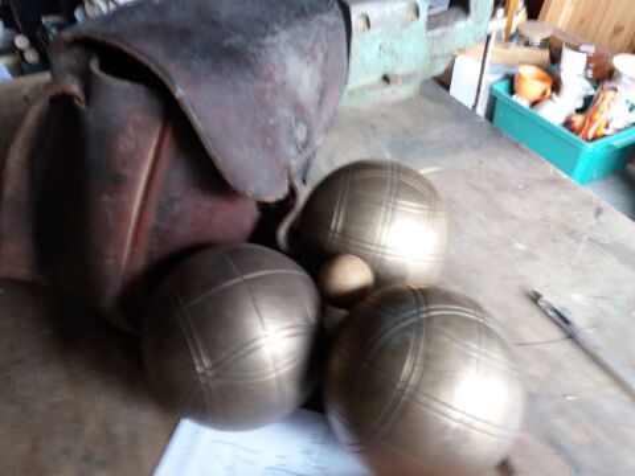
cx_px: 318
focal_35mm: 28
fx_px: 514
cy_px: 238
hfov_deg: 63.4
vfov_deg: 49.7
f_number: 1.9
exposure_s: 1/25
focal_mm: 3.7
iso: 160
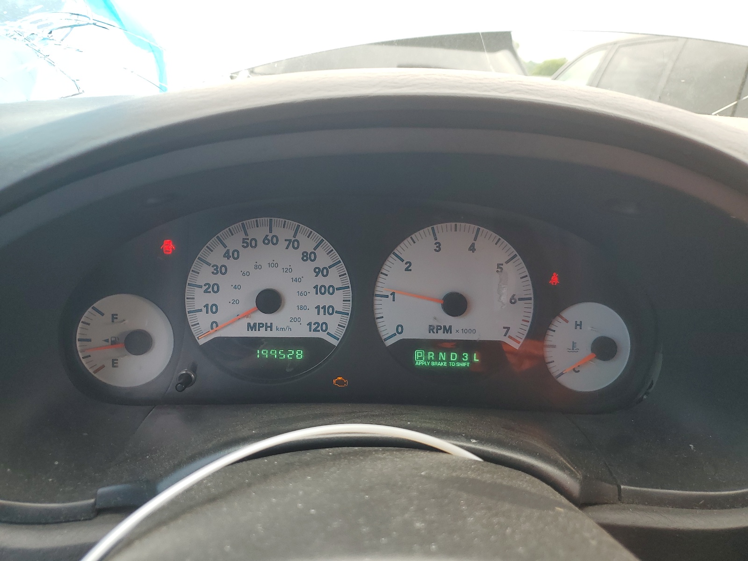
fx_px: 562
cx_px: 374
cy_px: 280
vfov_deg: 53.1
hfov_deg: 67.3
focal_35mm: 26
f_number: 1.5
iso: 50
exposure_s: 1/147
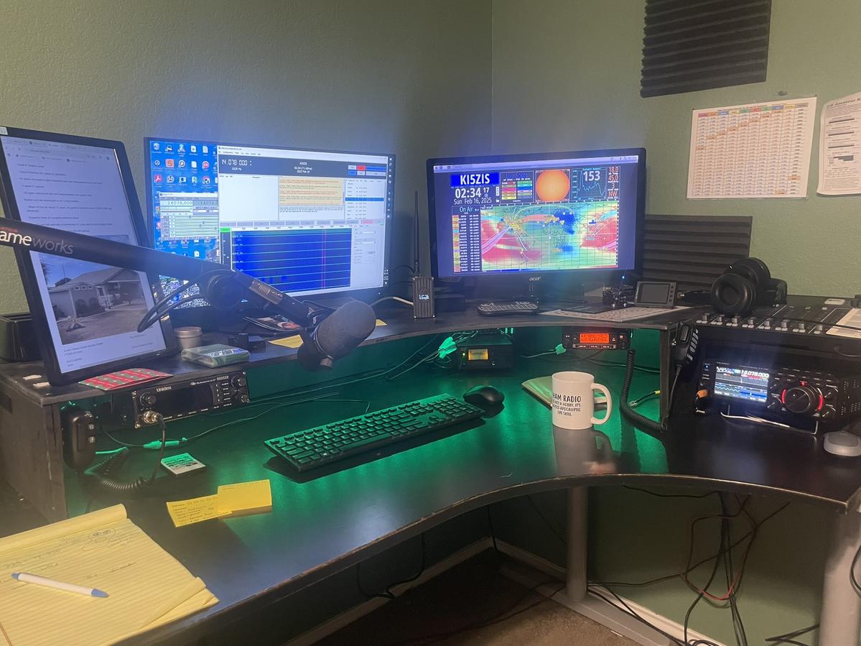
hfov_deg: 67.3
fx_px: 647
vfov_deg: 53.1
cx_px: 430
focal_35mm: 26
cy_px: 323
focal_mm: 4.2
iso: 320
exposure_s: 1/60
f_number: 1.6
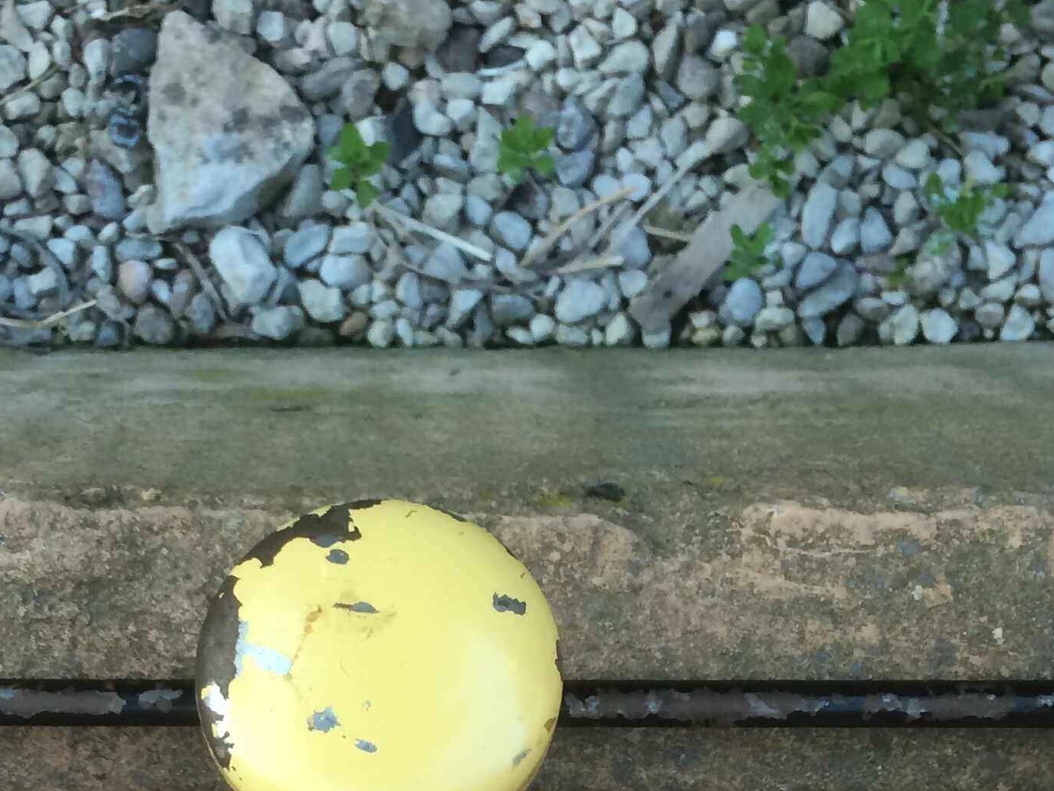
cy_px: 829
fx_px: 2101
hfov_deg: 28.1
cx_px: 399
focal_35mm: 69
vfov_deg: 20.5
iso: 40
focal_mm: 4.15
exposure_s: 1/33
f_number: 2.2
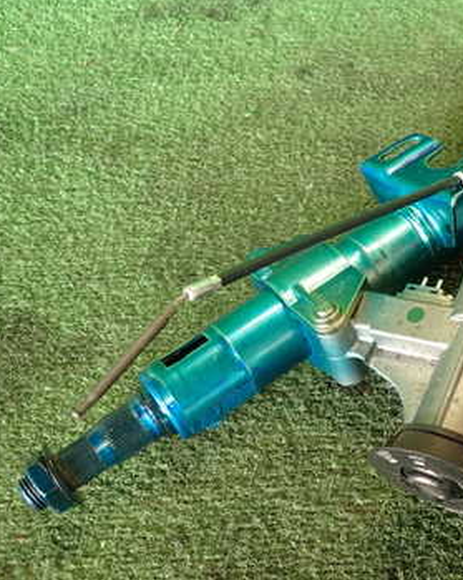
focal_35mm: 42
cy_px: 276
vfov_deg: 43.8
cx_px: 451
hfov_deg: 33.0
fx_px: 720
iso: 200
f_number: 2
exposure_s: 1/50
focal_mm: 4.5
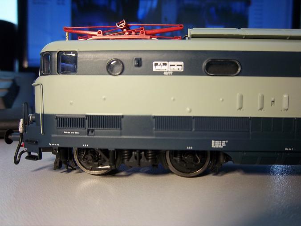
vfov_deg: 49.7
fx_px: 243
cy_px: 113
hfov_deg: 63.4
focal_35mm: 28
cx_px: 150
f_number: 3.5
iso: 88
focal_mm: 5.1
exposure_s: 1/30
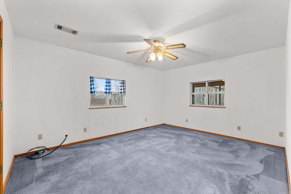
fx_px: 121
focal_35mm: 15
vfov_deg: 77.3
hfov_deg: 100.4
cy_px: 97
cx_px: 146
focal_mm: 10
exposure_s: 1.3
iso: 200
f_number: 9
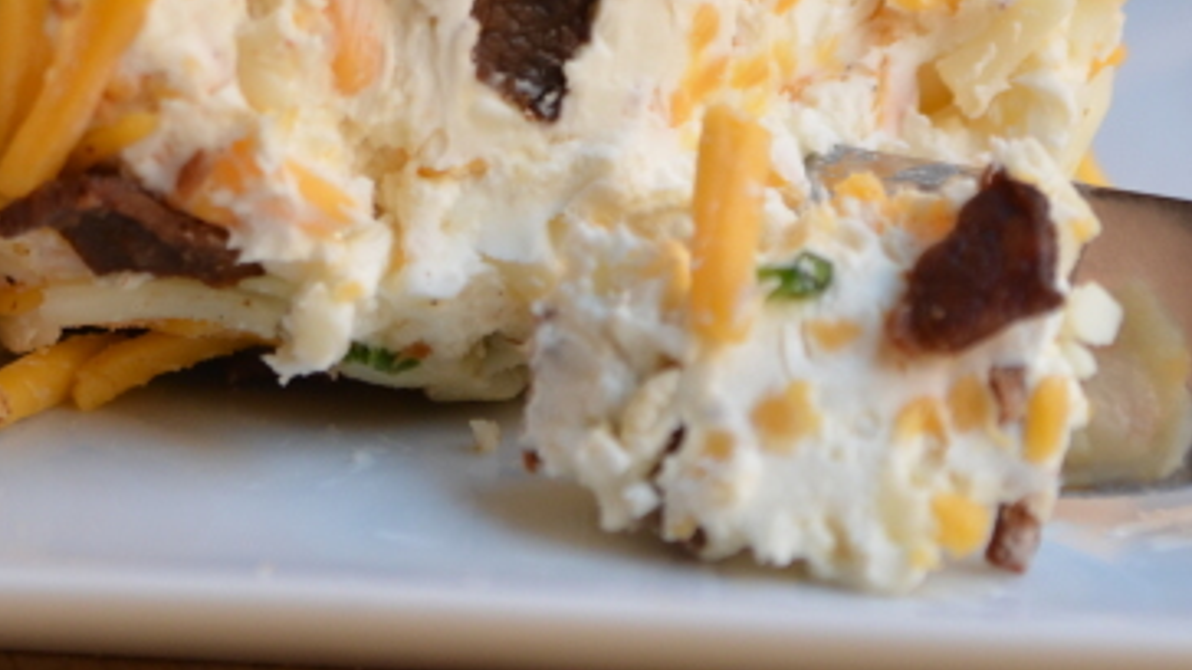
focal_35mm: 331
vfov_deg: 3.7
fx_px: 10475
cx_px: 312
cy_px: -39
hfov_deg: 6.5
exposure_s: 1/250
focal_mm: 75
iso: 400
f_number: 4
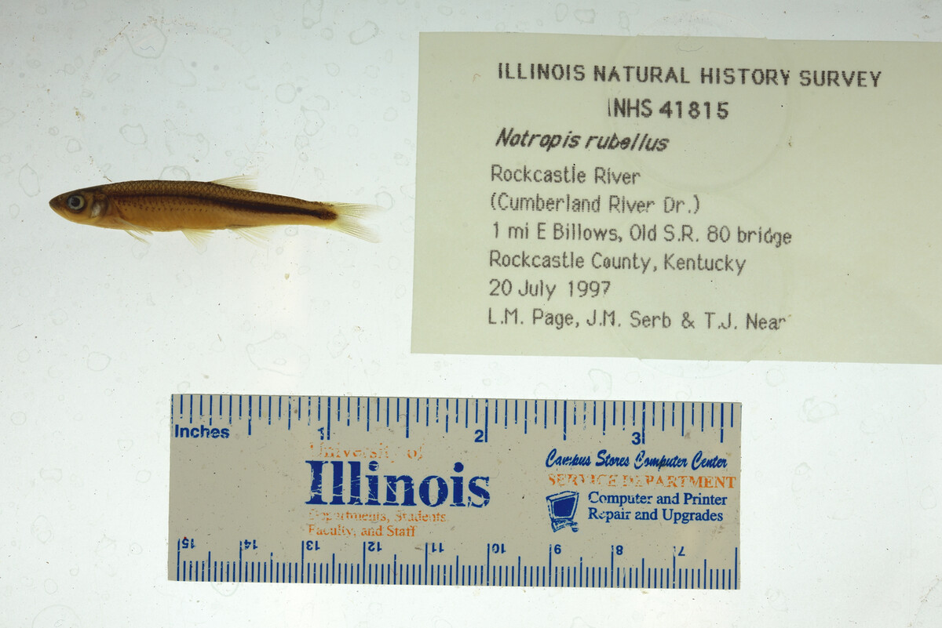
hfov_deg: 33.4
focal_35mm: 60
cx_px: 471
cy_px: 314
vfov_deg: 22.6
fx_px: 1570
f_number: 10
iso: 100
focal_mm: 60
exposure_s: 1/200
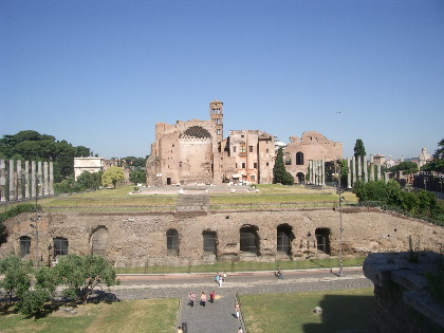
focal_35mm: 35
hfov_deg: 52.6
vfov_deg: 40.7
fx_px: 449
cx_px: 222
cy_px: 166
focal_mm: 5.8
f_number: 4.3
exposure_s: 1/640
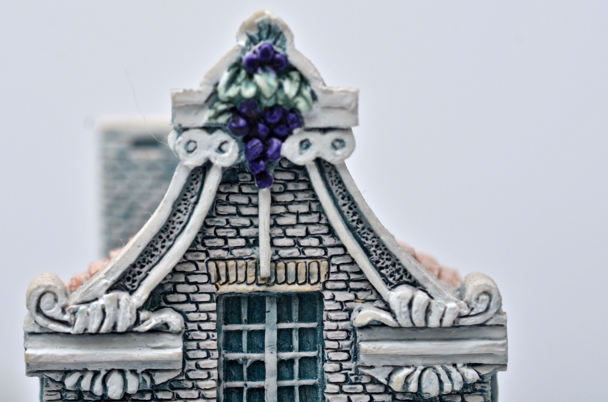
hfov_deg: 19.0
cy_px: 216
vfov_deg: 12.7
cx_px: 240
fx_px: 1814
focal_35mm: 108
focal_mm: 55
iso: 160
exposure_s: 1/250
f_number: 5.6
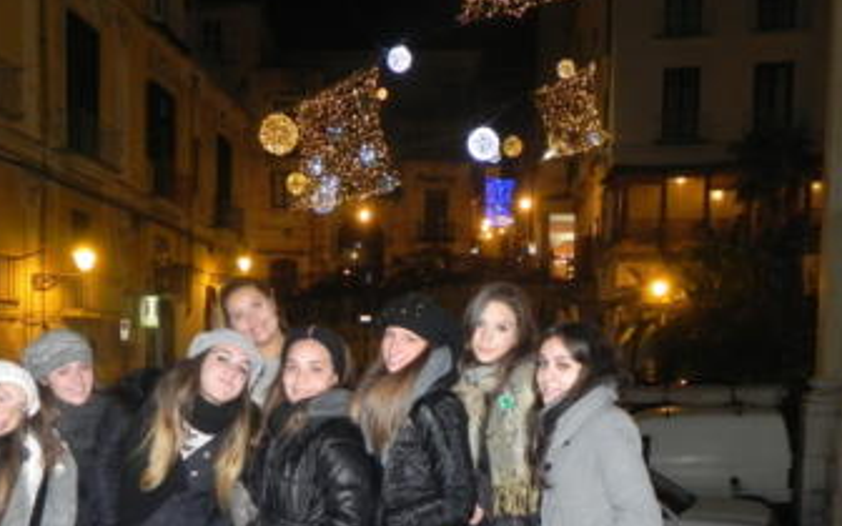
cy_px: 437
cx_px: 346
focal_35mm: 41
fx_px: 941
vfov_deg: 30.3
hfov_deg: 48.0
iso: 228
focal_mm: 4.6
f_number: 2.8
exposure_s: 1/30
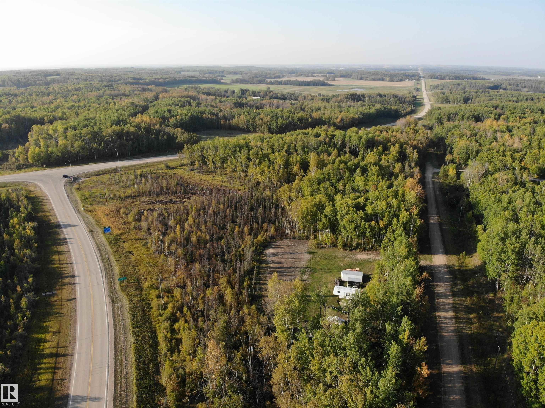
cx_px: 272
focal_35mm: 24
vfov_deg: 56.8
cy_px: 204
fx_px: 378
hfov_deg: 71.6
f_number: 2.8
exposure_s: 1/464
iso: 100
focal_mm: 4.5
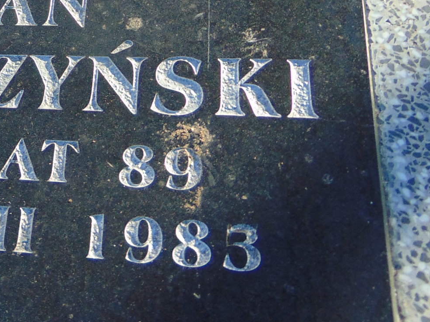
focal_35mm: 66
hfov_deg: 26.9
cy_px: 42
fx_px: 820
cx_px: -46
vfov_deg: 21.8
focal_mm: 4.5
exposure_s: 1/250
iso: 80
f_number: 3
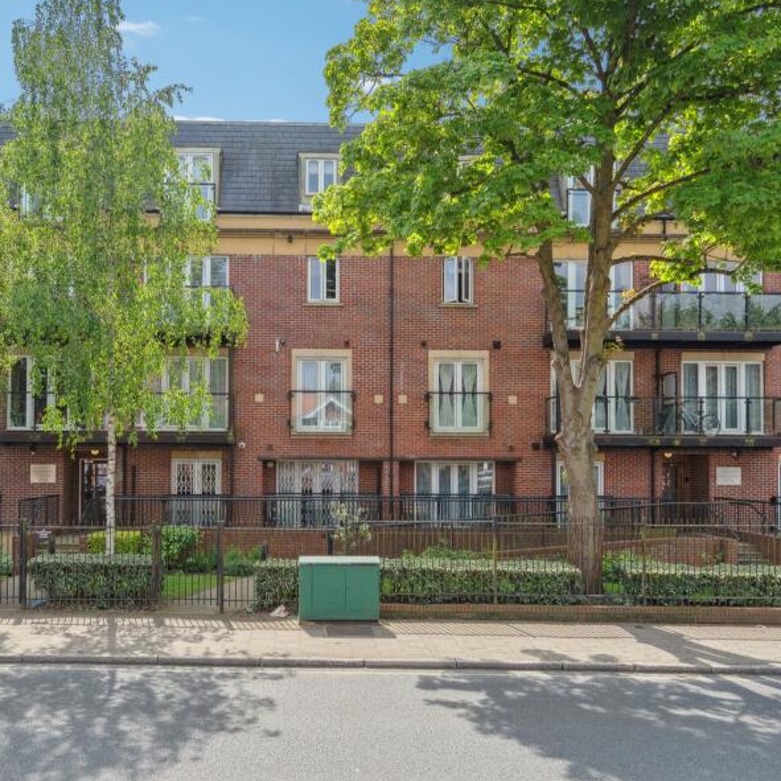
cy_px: 412
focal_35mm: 28
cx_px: 317
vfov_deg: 57.3
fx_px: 715
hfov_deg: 56.9
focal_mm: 19
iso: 640
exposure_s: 1/2500
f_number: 4
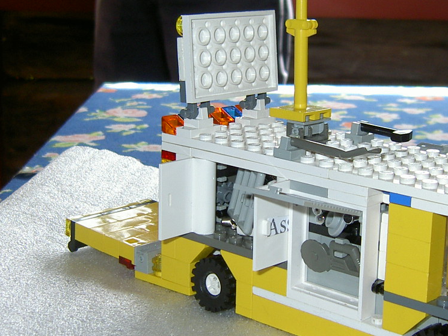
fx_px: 945
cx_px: 268
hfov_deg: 26.6
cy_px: 157
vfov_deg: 20.2
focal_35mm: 73
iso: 50
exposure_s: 1/125
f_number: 2.8
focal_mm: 5.6
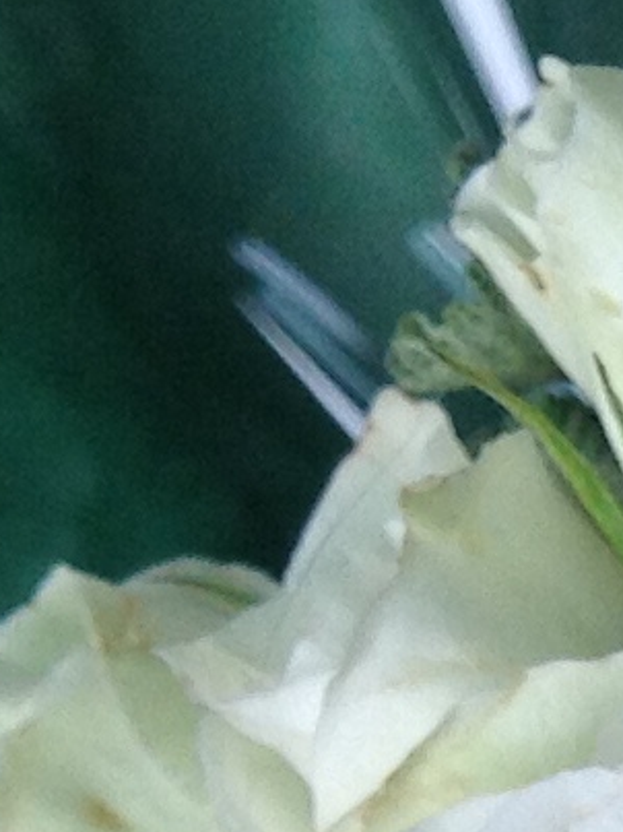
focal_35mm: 225
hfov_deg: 6.1
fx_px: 5402
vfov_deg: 8.2
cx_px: 1817
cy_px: 1858
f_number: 2.4
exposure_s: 1/227
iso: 50
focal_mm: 4.28
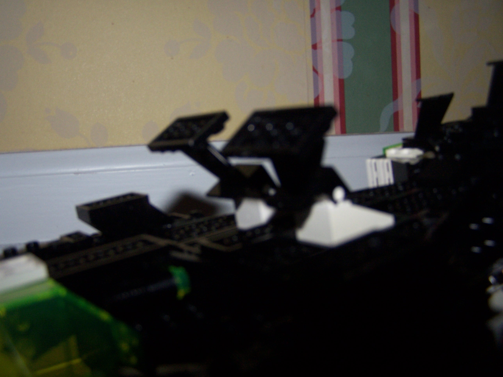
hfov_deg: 49.0
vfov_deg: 37.7
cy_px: 188
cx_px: 252
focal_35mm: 38
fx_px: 552
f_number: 2.8
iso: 140
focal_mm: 6.3
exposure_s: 1/60
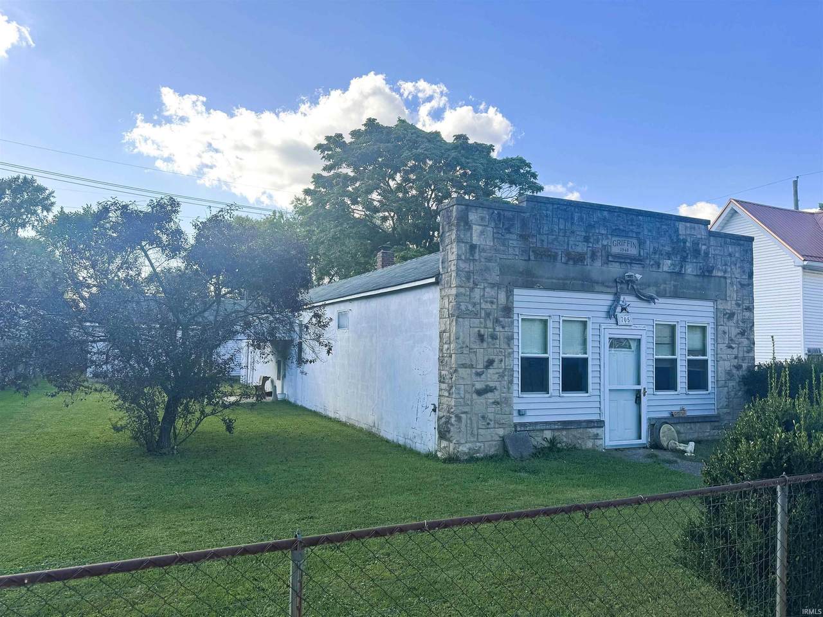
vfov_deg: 56.8
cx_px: 412
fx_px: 571
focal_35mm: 24
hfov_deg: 71.6
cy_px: 308
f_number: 1.78
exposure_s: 1/2833
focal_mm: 6.76
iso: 80
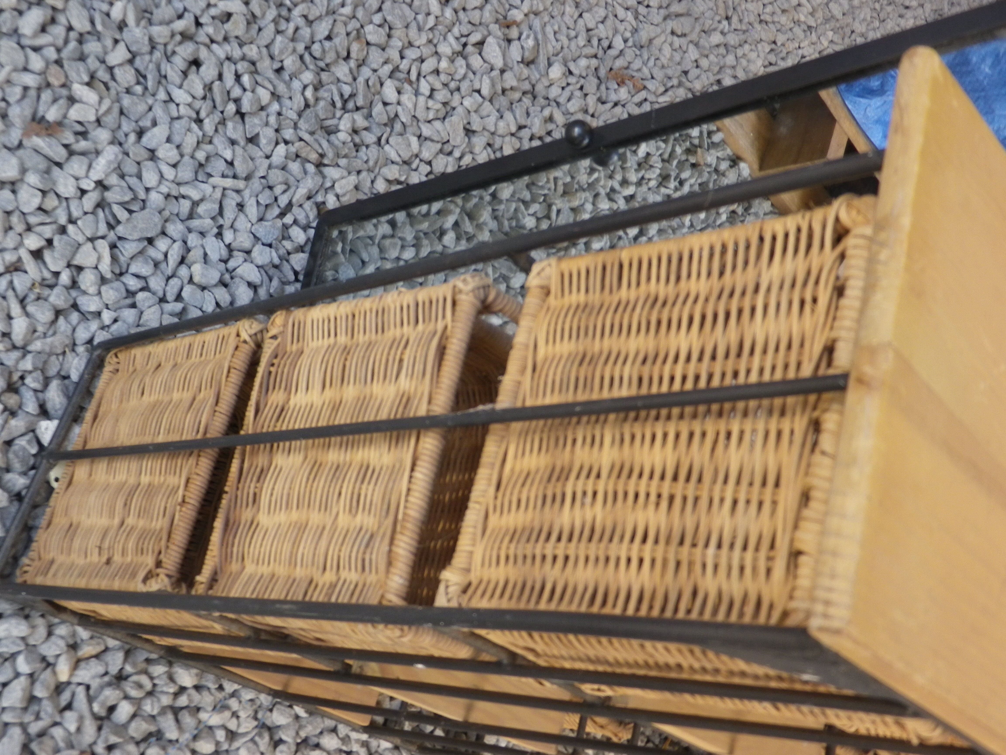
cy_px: 378
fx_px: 1133
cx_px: 503
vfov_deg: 36.8
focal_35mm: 39
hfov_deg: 47.9
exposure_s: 1/50
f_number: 4
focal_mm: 7
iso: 100
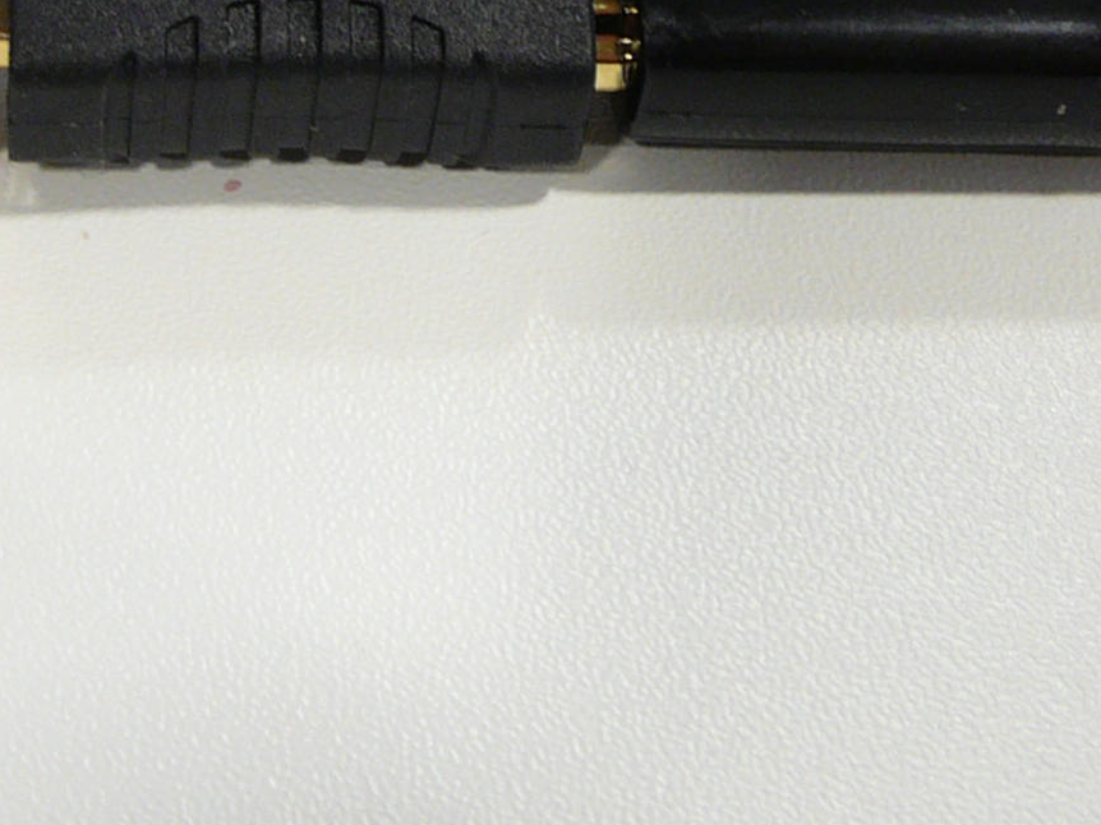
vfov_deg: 14.1
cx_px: 203
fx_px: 3307
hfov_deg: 18.7
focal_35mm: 104
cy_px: 98
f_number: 2.8
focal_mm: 5.2
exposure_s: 1/20
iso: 100
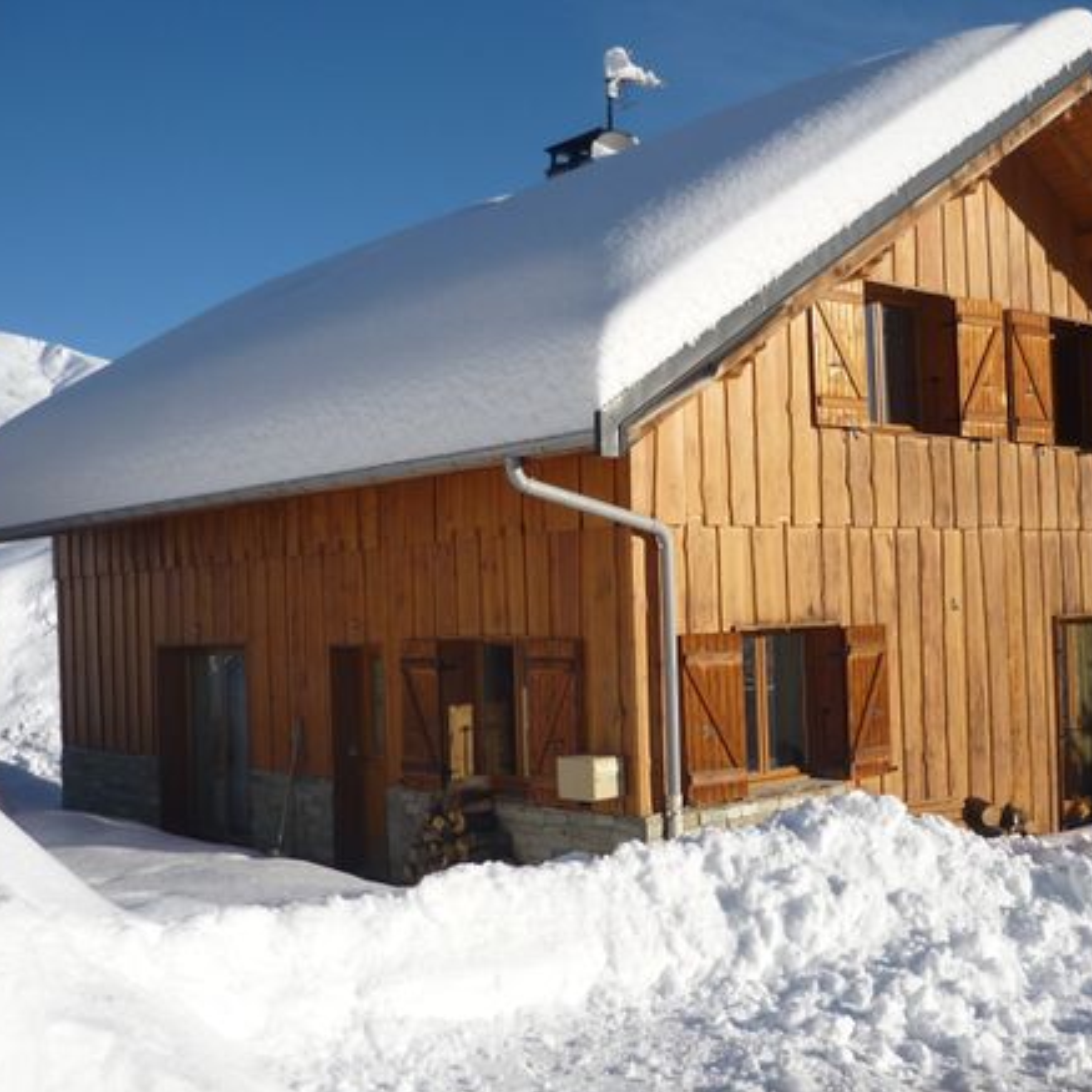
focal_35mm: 40
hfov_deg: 41.6
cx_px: 673
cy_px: 558
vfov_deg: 41.9
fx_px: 1428
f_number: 8
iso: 100
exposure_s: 1/250
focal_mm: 5.5
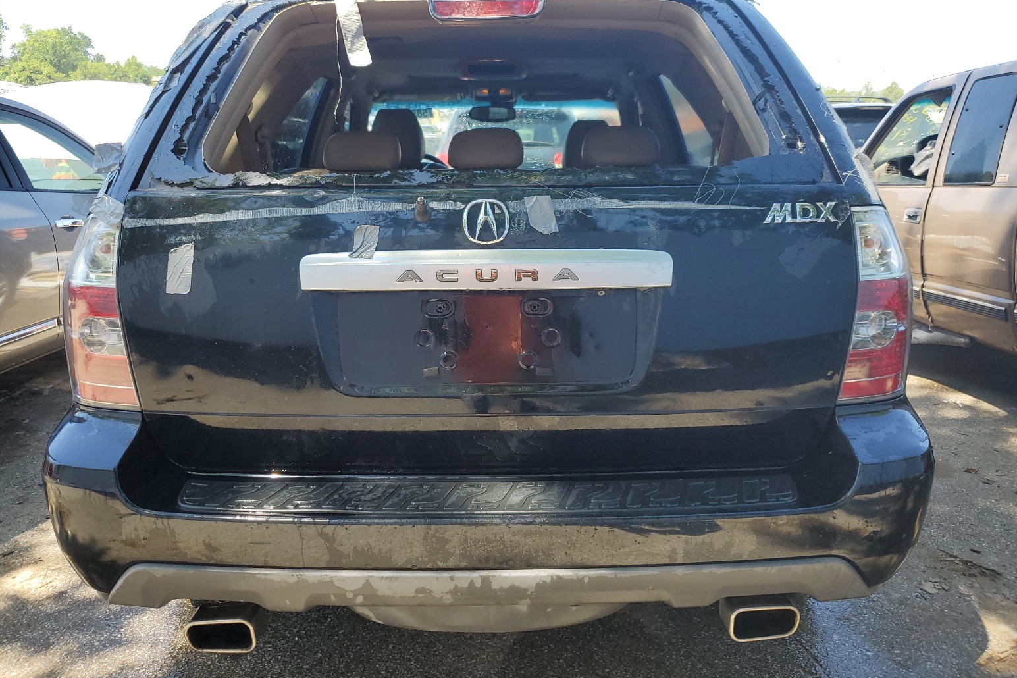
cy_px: 303
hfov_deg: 65.5
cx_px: 522
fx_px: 791
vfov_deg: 46.3
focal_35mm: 28
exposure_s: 1/556
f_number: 1.5
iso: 50
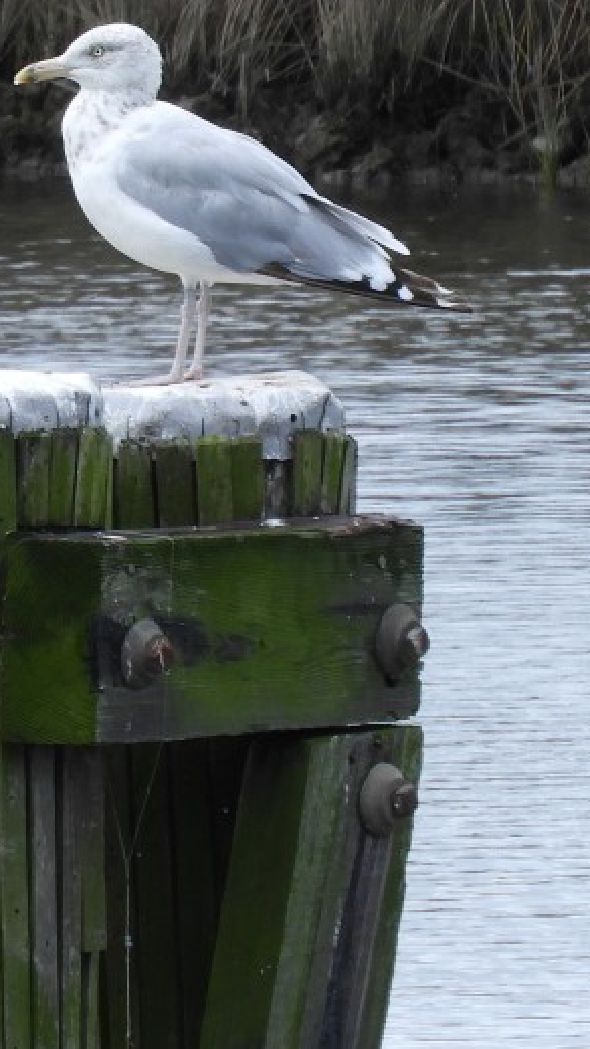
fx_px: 46189
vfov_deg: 1.3
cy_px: -22
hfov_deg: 0.7
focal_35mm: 1661
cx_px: -10
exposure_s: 1/250
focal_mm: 98.5
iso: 100
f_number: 5.6
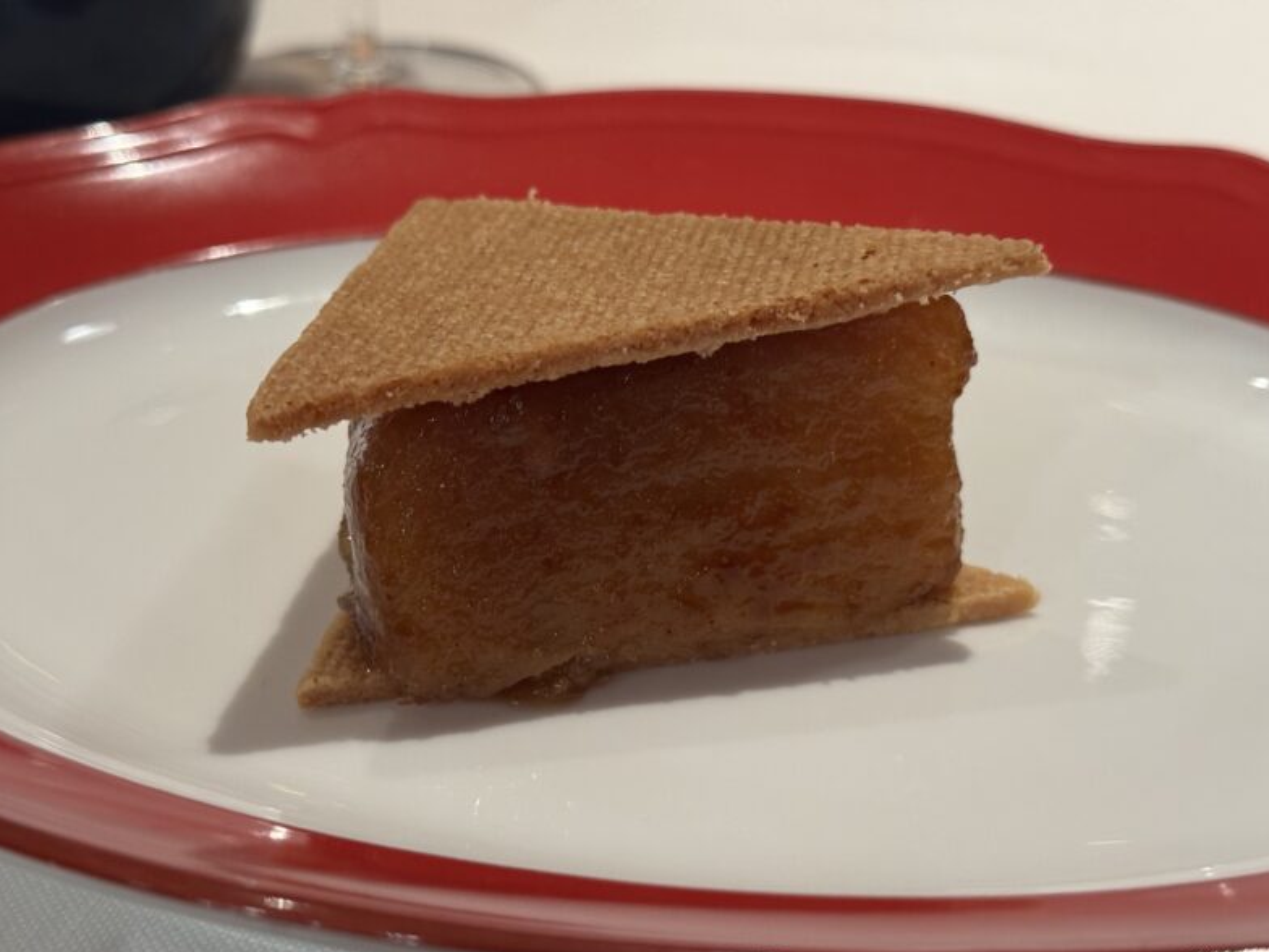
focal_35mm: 49
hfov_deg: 38.9
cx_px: 634
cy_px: 484
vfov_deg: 29.7
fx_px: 1796
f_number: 1.78
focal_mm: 6.76
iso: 400
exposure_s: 1/33
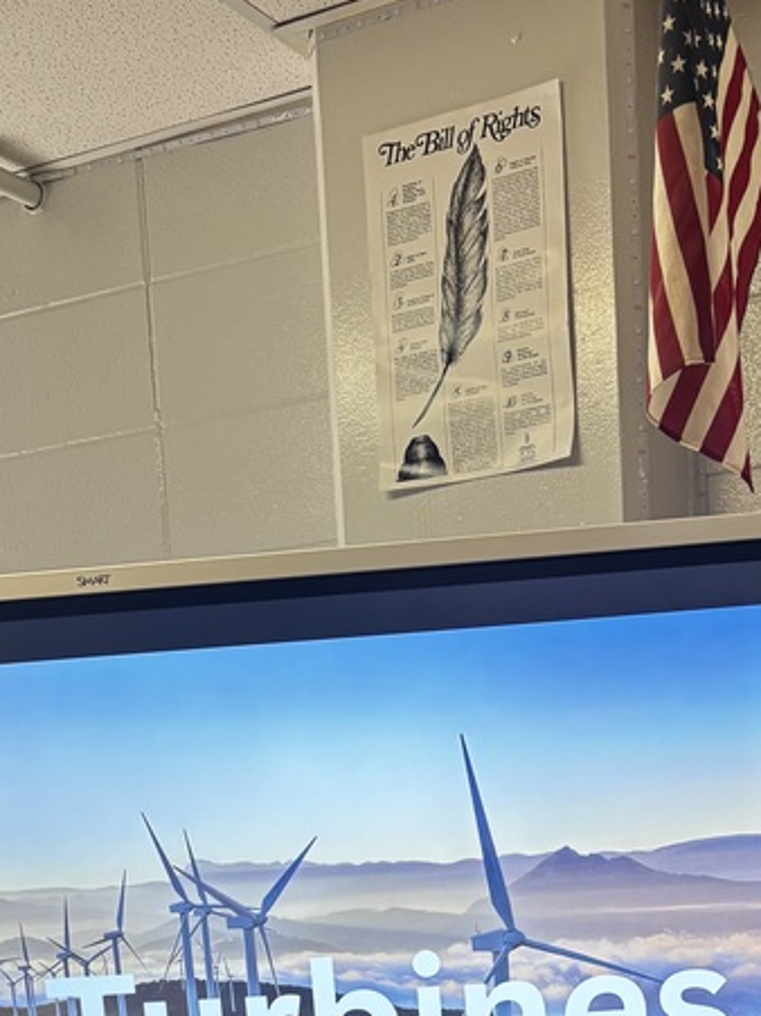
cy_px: 1129
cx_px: 538
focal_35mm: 59
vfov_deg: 29.4
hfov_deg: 24.6
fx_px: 1730
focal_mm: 5.96
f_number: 1.6
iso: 125
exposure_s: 1/60
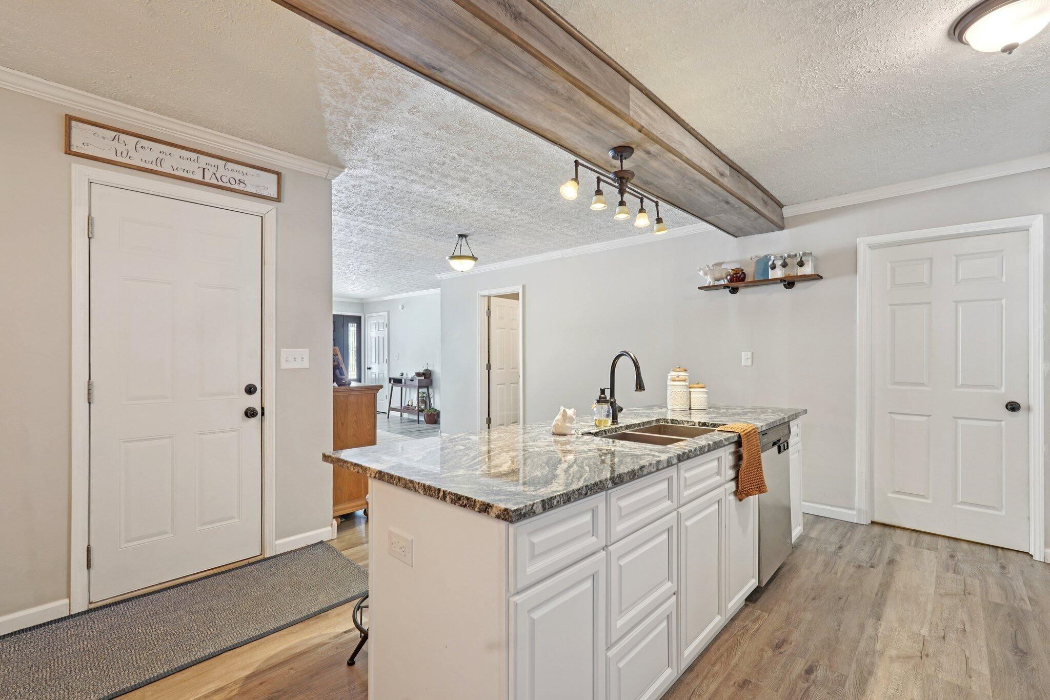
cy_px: 350
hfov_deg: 96.7
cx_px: 525
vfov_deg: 73.7
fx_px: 467
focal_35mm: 16
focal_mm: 16
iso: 400
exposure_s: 1/13
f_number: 8
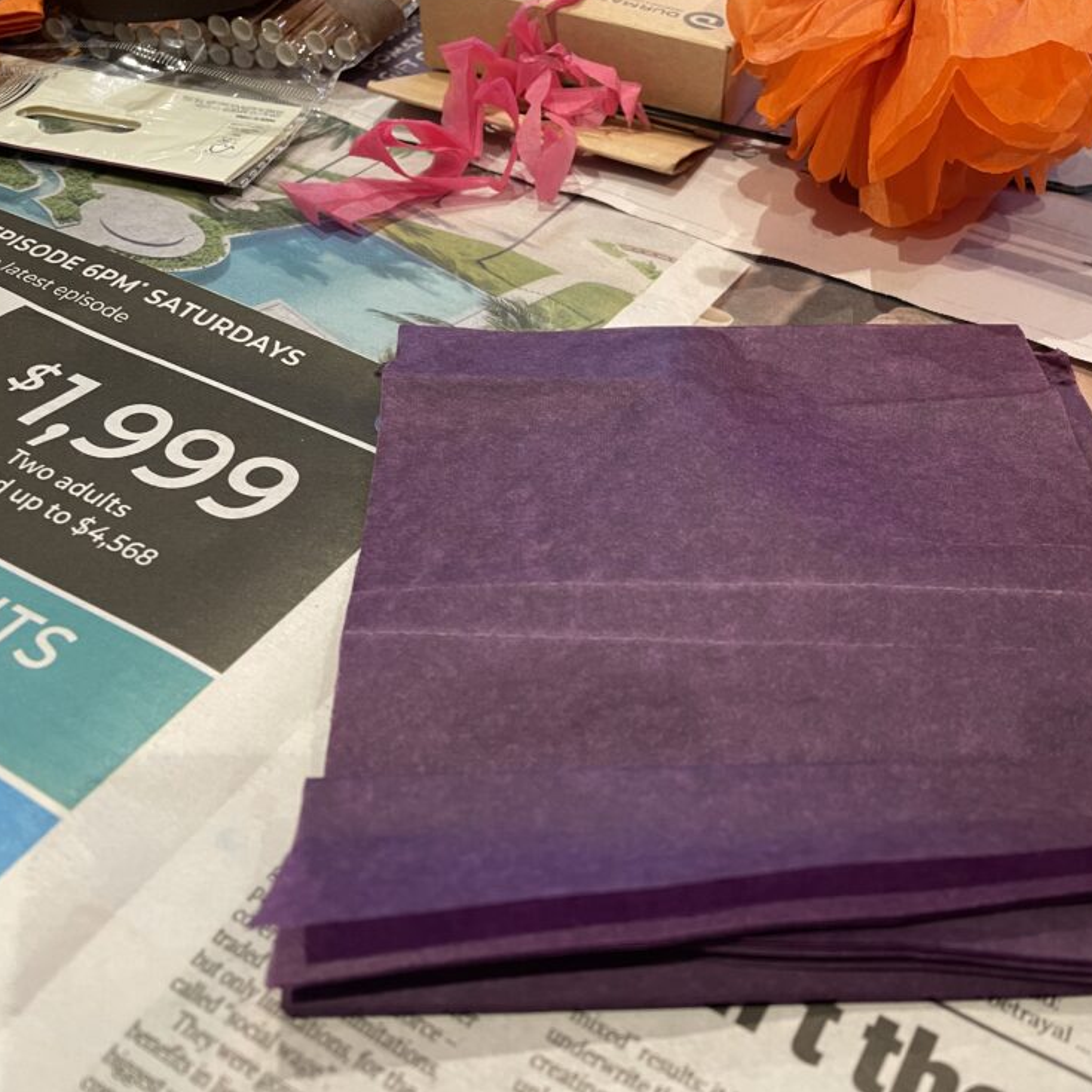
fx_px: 1142
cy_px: 551
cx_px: 706
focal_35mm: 32
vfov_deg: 51.1
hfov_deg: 50.4
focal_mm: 4.2
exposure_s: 1/60
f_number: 1.6
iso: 200
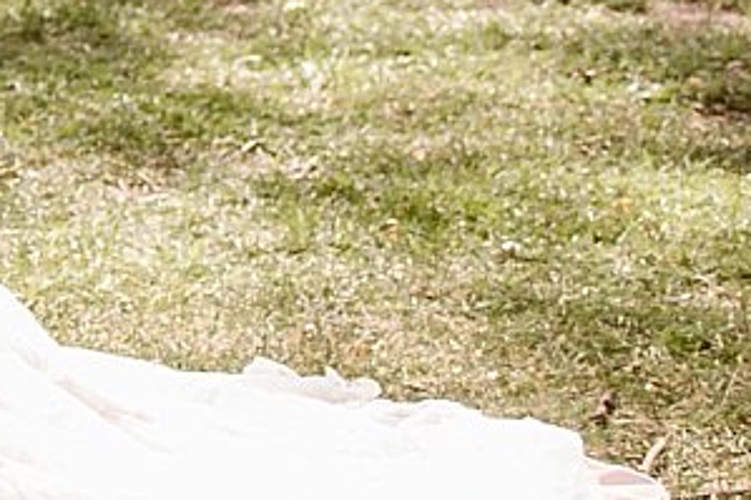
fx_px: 5004
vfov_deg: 5.5
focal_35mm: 240
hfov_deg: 7.9
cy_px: -687
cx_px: -1158
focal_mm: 35
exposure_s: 1/1000
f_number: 2.5
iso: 200
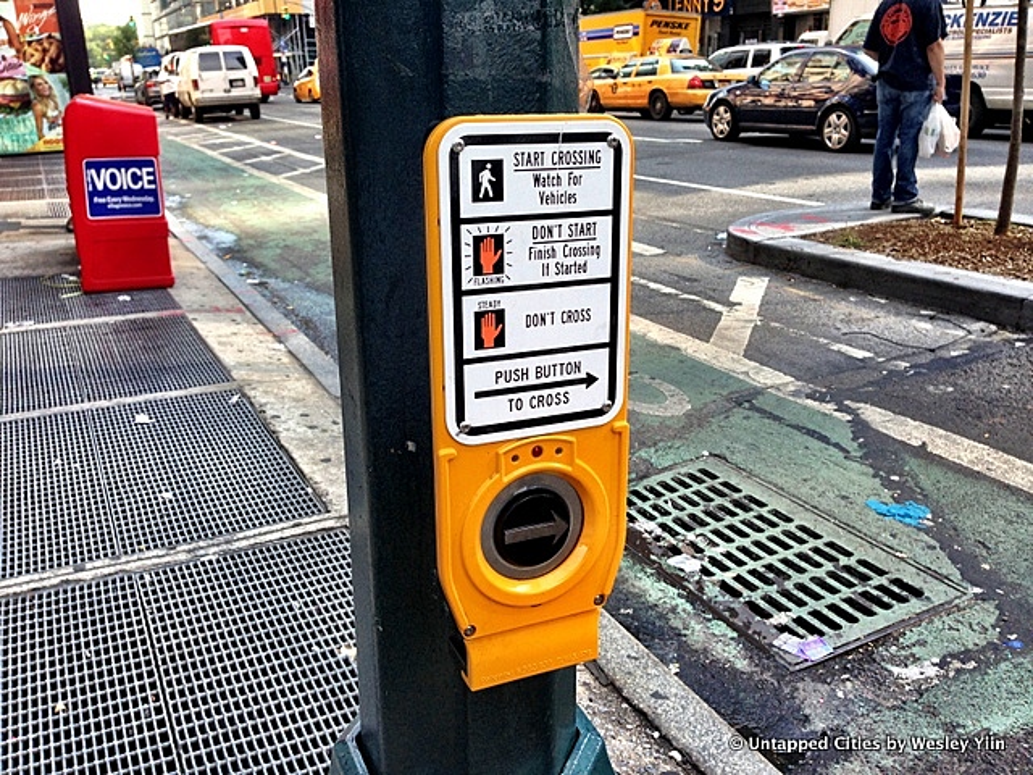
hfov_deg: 55.4
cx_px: 516
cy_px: 388
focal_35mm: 33
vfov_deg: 42.9
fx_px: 985
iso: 50
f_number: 2.4
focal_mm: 4.13
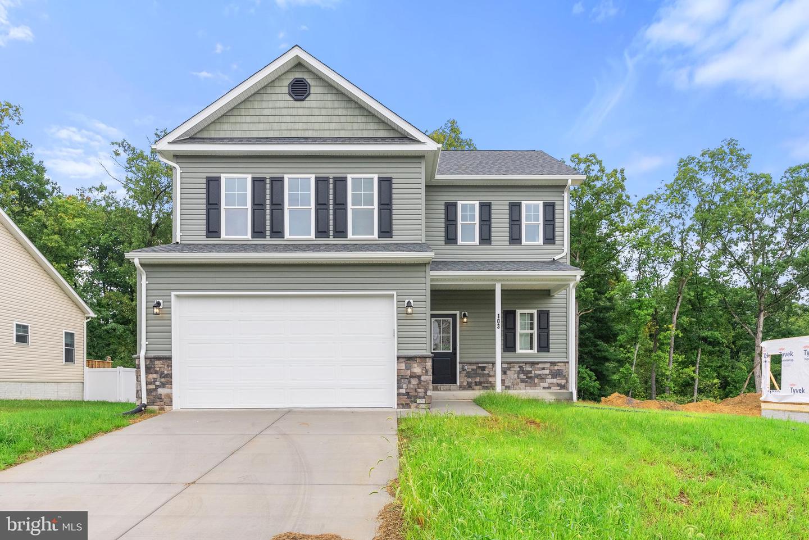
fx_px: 472
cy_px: 270
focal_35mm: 21
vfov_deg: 59.5
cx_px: 404
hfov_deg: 81.2
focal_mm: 21
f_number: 8
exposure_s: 1/800
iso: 640
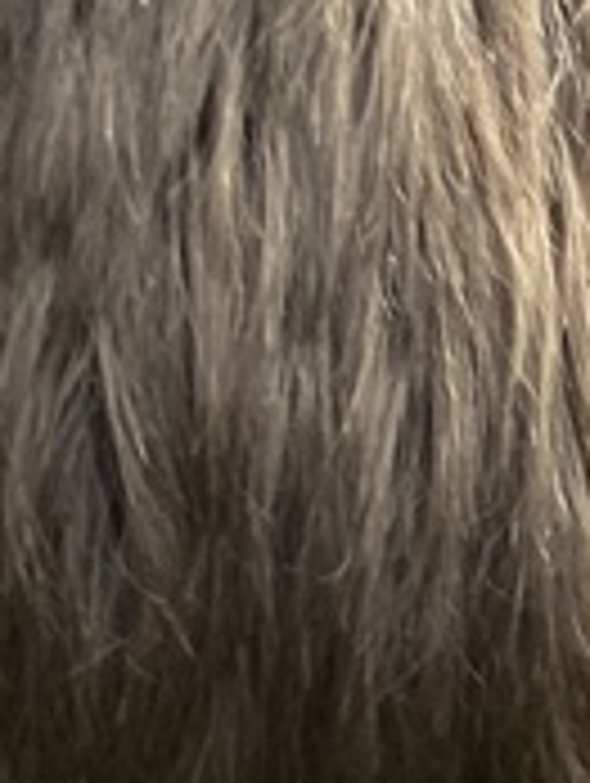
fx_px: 3469
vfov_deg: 10.1
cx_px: 347
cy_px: 2218
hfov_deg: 9.7
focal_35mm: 153
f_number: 1.8
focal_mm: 4.25
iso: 32
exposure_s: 1/544
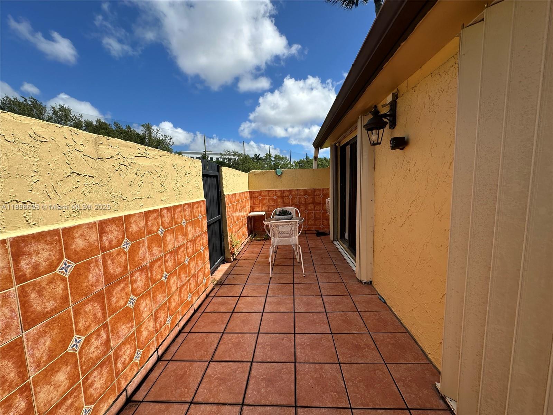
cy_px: 208
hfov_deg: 102.1
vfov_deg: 85.7
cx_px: 276
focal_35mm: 14
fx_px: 224
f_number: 2.2
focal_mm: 2.22
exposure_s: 1/2132
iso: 40
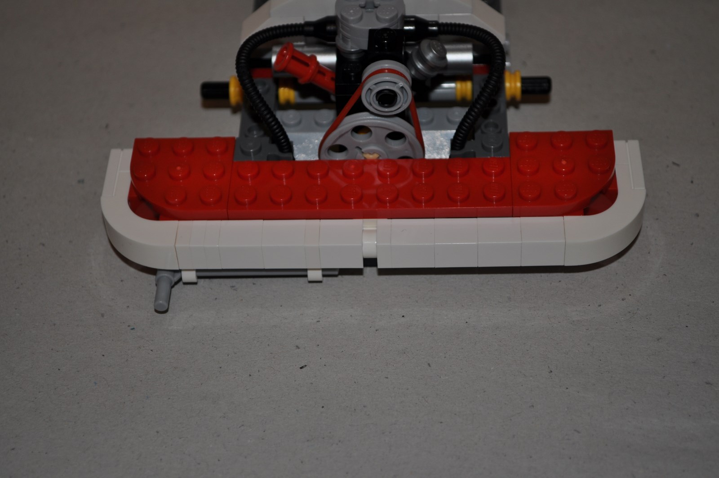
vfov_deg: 16.5
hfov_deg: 24.6
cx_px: 360
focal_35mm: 82
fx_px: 1646
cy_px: 239
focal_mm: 55
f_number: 5.6
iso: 200
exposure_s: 1/30
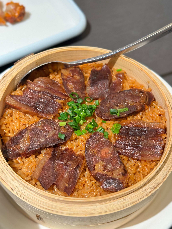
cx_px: 86
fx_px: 318
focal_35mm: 48
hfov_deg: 30.3
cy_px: 114
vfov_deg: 39.7
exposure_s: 1/33
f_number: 1.78
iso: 320
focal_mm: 6.86
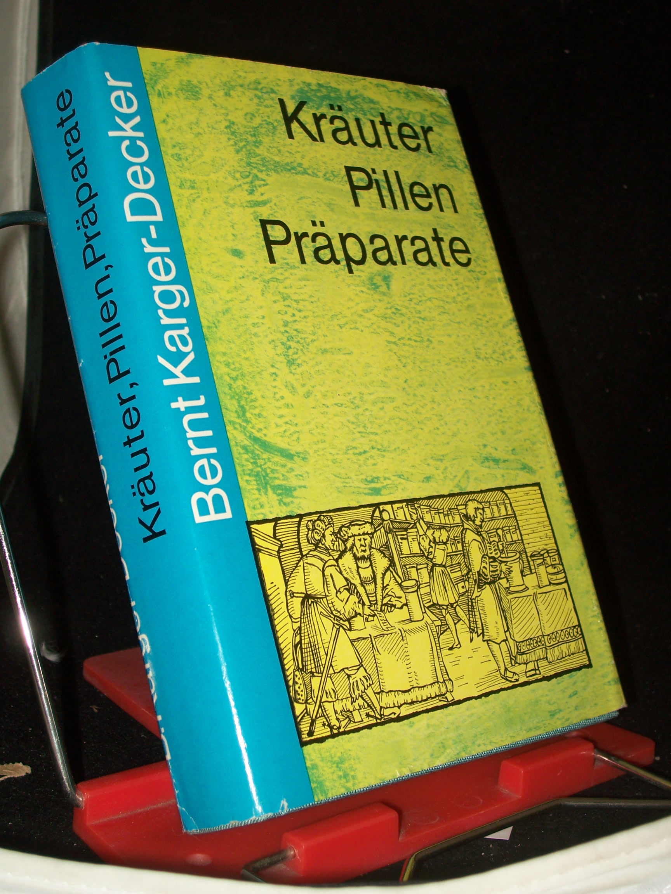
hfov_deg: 27.5
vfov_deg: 36.2
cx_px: 336
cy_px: 447
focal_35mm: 53
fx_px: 1370
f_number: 3.2
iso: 80
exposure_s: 1/80
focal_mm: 8.7
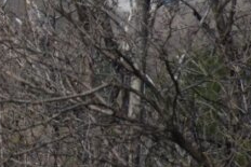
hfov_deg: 1.8
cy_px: 1
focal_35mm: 1139
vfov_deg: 1.2
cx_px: -298
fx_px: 7946
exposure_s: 1/1250
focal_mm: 140
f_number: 5.6
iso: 200
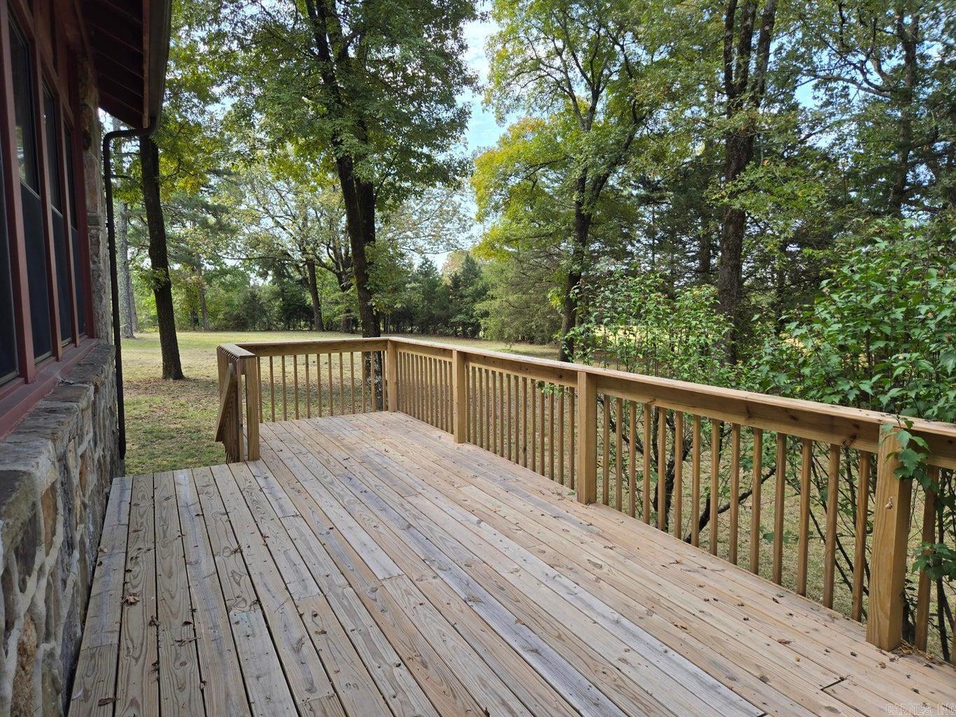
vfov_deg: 58.9
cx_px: 478
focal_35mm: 23
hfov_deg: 73.9
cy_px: 358
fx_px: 635
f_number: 1.8
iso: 25
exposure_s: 1/315
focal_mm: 5.4
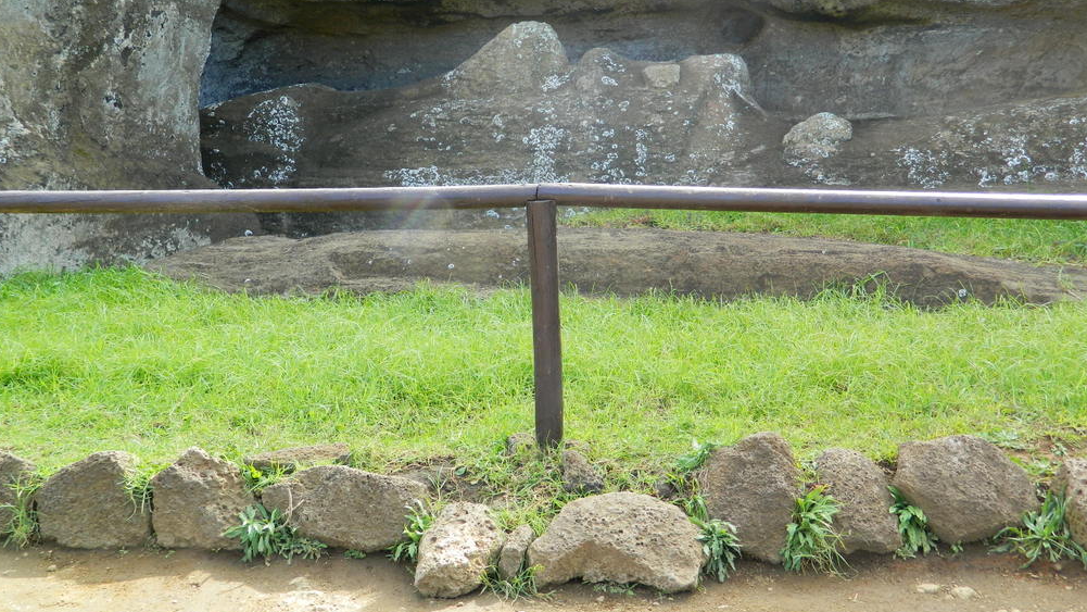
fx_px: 1124
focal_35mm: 39
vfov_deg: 30.4
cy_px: 289
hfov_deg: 51.6
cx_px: 541
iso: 80
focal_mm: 6.2
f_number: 3.3
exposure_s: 1/160
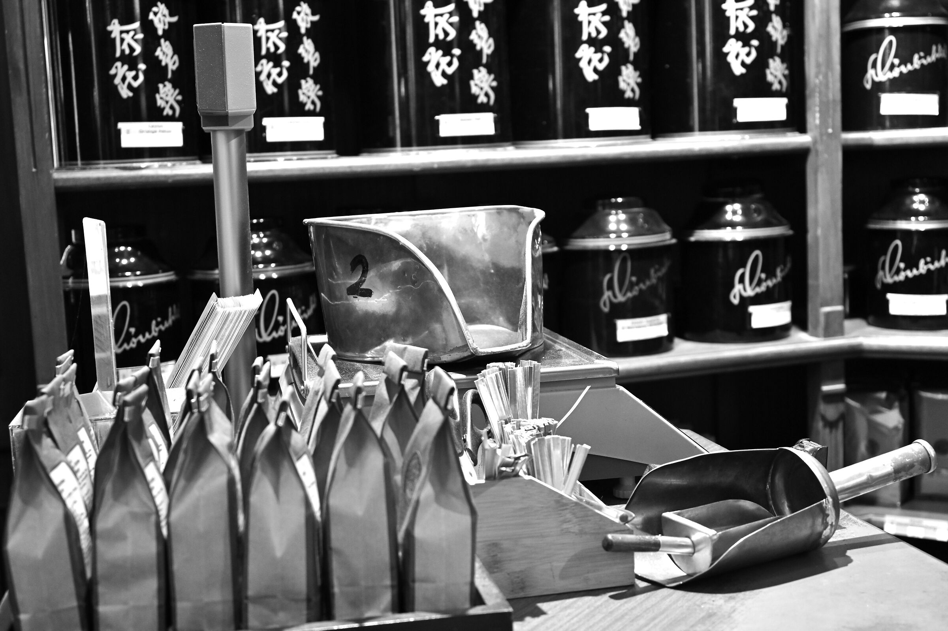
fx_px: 1316
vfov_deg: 27.0
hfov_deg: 39.6
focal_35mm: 50
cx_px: 474
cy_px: 316
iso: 1600
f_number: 6.3
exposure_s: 1/50
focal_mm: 50
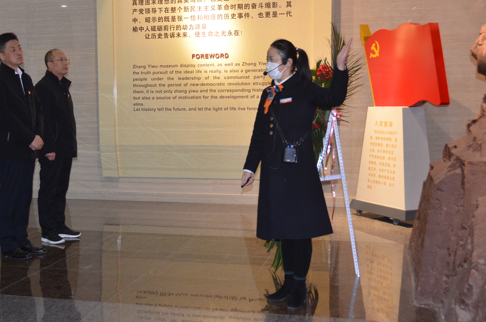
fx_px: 768
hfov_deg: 34.9
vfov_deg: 23.7
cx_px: 171
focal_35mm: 57
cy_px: 173
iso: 800
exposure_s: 1/60
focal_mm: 26
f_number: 3.8
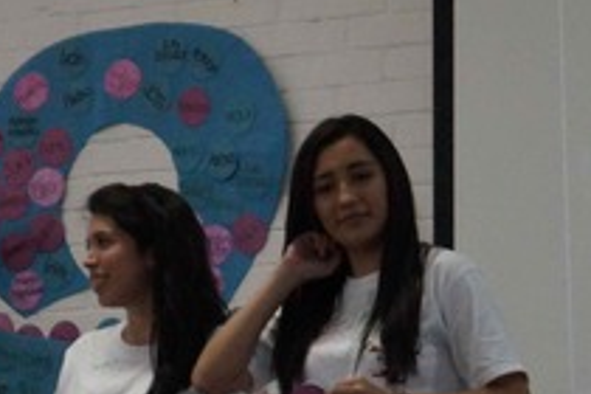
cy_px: 549
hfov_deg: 8.2
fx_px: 4129
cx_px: 234
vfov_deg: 5.4
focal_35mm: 252
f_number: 5.6
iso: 3200
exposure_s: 1/100
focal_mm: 55
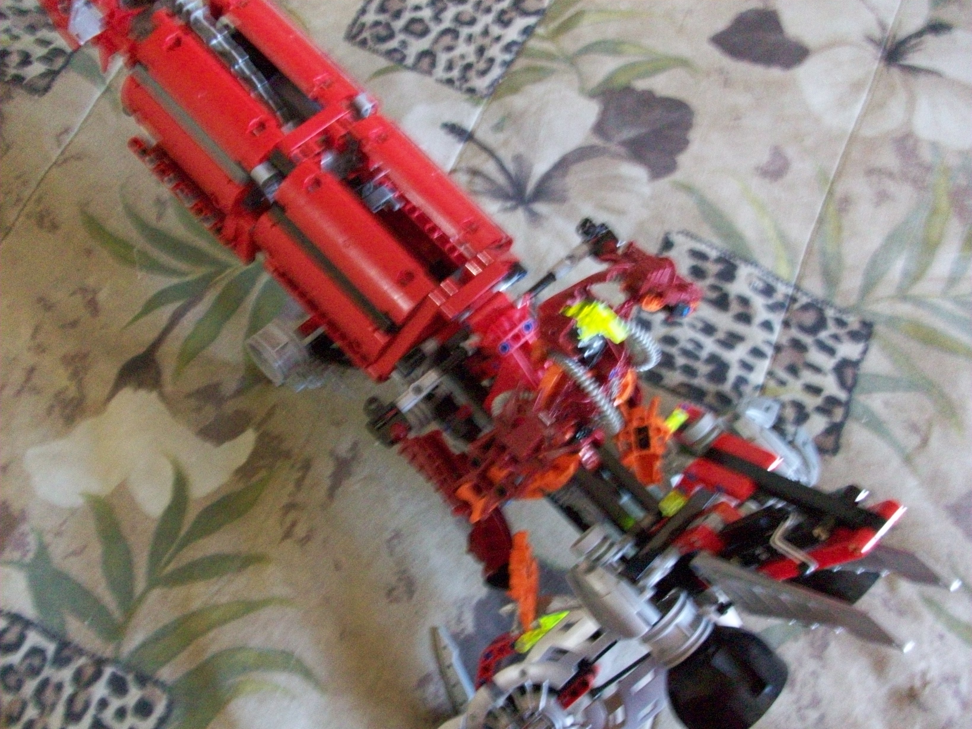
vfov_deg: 41.8
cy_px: 364
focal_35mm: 34
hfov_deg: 54.0
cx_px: 486
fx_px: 955
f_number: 2.8
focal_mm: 5.7
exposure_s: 1/8
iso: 320
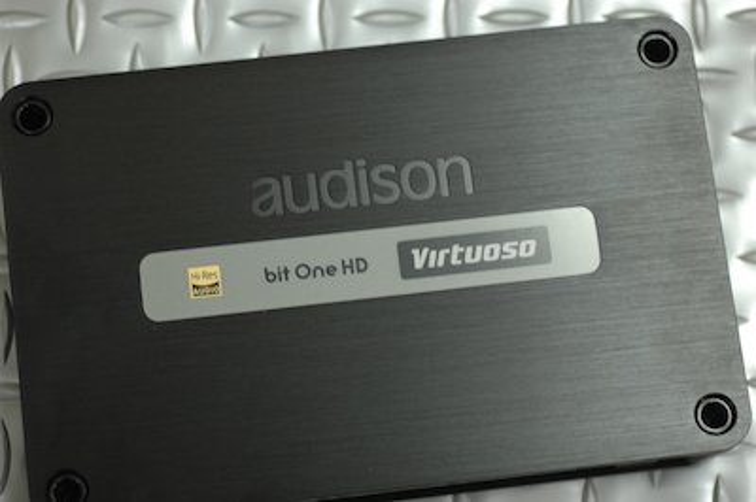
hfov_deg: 22.6
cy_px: 251
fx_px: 1888
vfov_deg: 15.2
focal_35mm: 90
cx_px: 378
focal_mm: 60
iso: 320
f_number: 3.3
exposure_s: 1/30
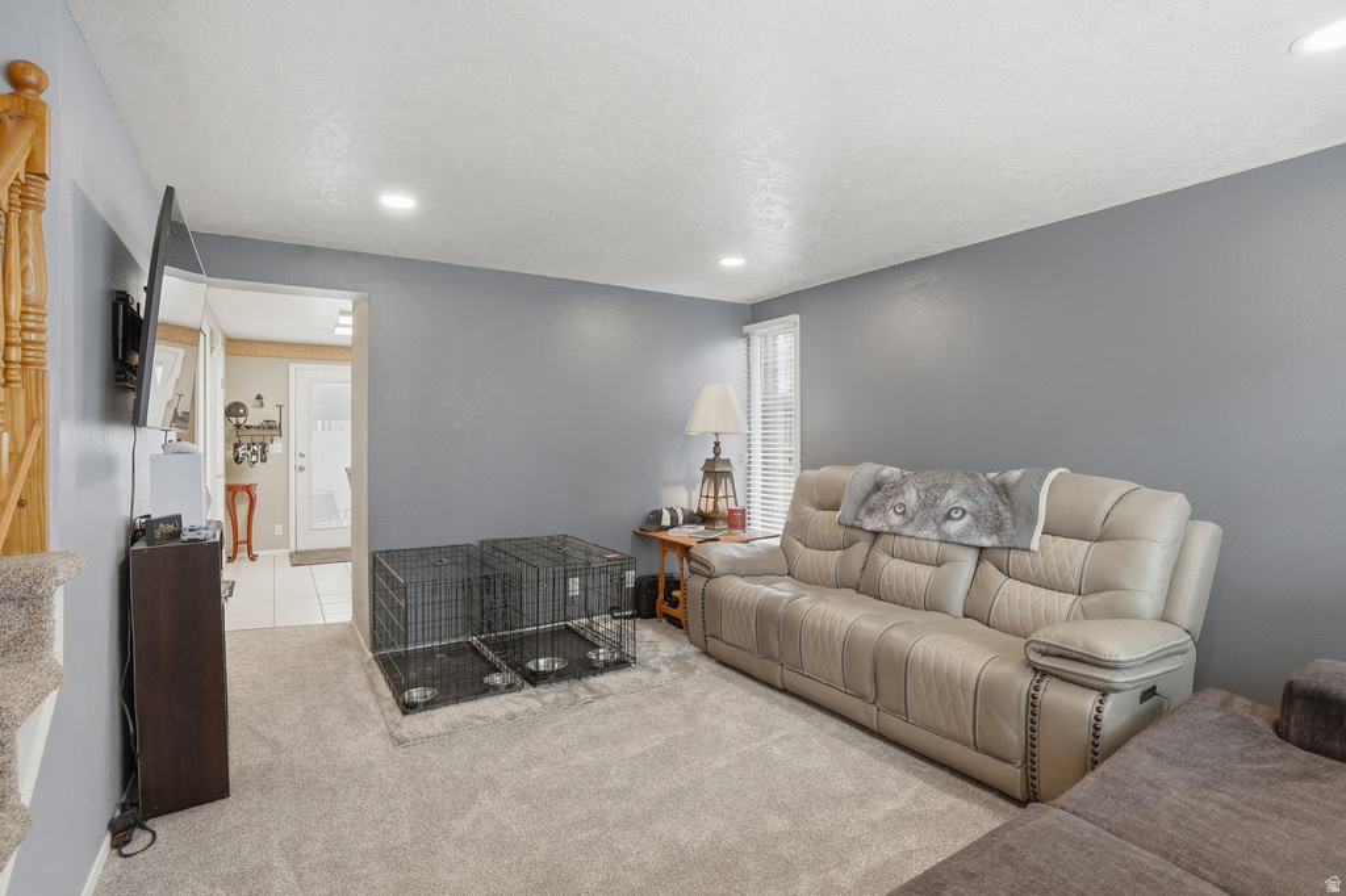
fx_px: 598
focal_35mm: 16
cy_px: 448
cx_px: 673
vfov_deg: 73.7
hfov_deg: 96.8
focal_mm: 16
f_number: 9
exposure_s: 1/60
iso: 250
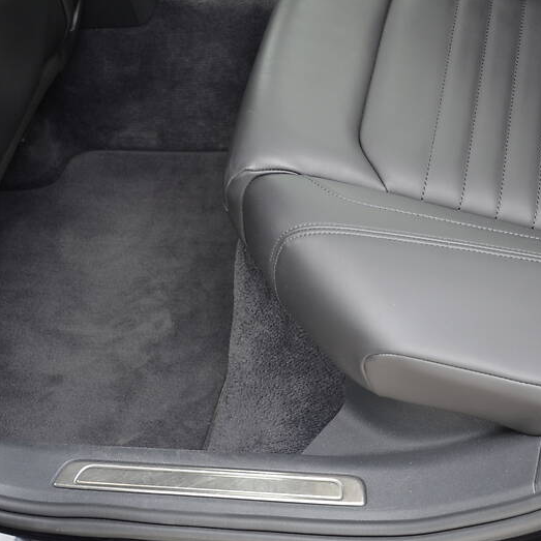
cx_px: 329
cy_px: 272
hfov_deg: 23.3
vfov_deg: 23.4
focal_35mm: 74
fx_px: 1308
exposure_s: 1/60
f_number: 4.5
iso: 450
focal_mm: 38
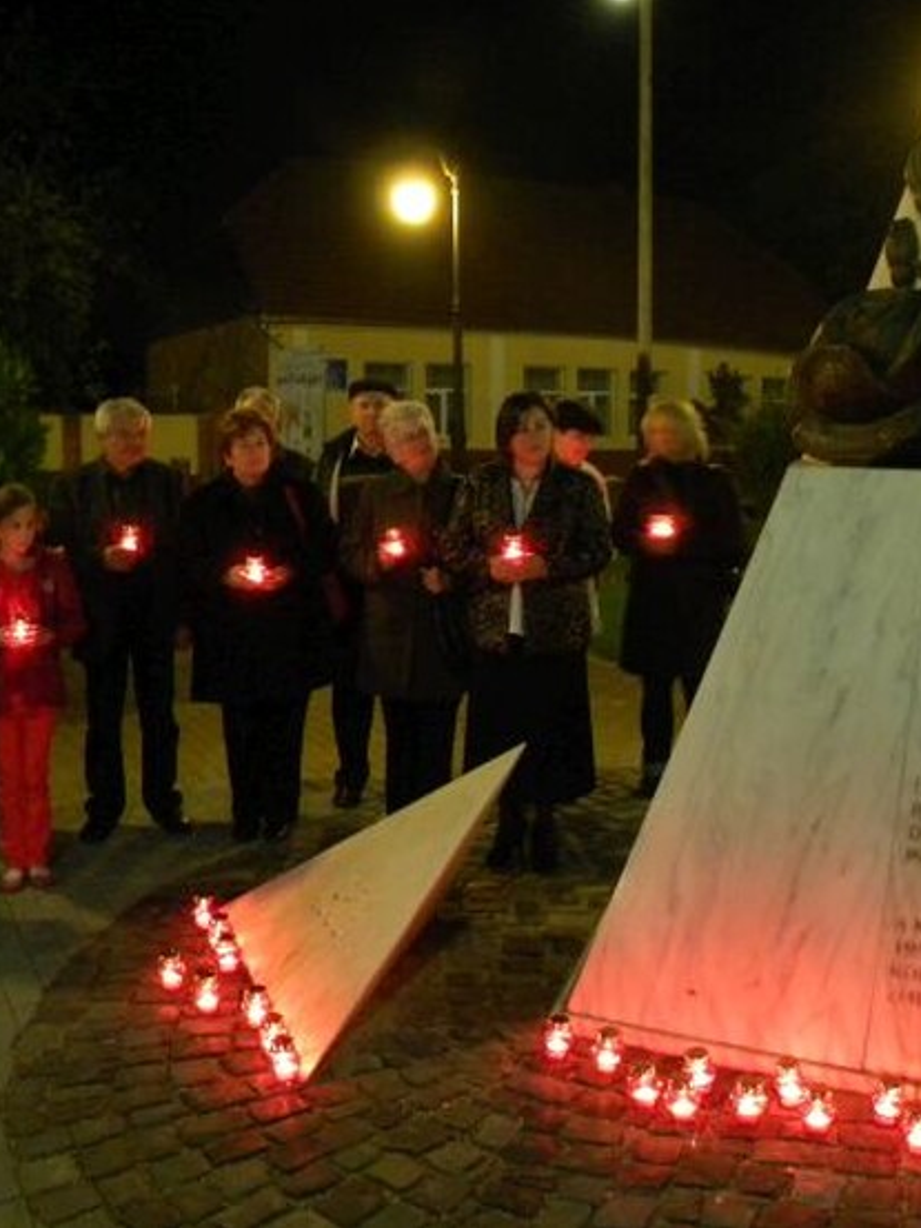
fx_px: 1348
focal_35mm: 38
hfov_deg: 37.4
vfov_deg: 49.0
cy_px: 605
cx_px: 604
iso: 400
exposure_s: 1/2
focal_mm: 5
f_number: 3.5
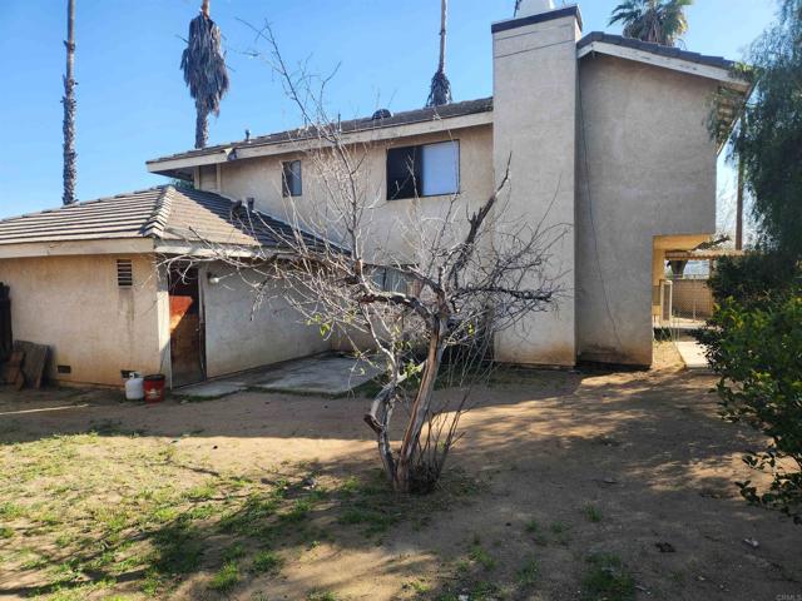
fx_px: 533
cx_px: 401
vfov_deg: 58.9
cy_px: 300
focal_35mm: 23
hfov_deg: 73.9
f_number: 1.8
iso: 20
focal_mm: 5.4
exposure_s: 1/640
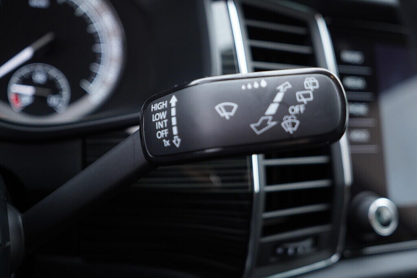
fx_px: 417
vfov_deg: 36.9
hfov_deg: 53.1
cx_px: 208
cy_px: 139
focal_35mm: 36
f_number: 2.8
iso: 320
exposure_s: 1/40
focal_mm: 24
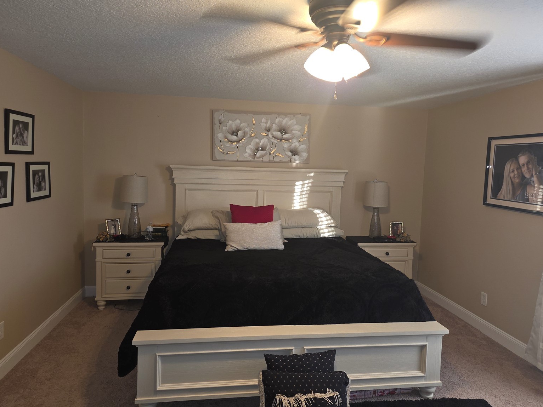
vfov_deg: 56.8
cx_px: 275
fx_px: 377
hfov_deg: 71.6
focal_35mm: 24
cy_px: 195
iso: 100
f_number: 1.7
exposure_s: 1/24
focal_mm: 6.25
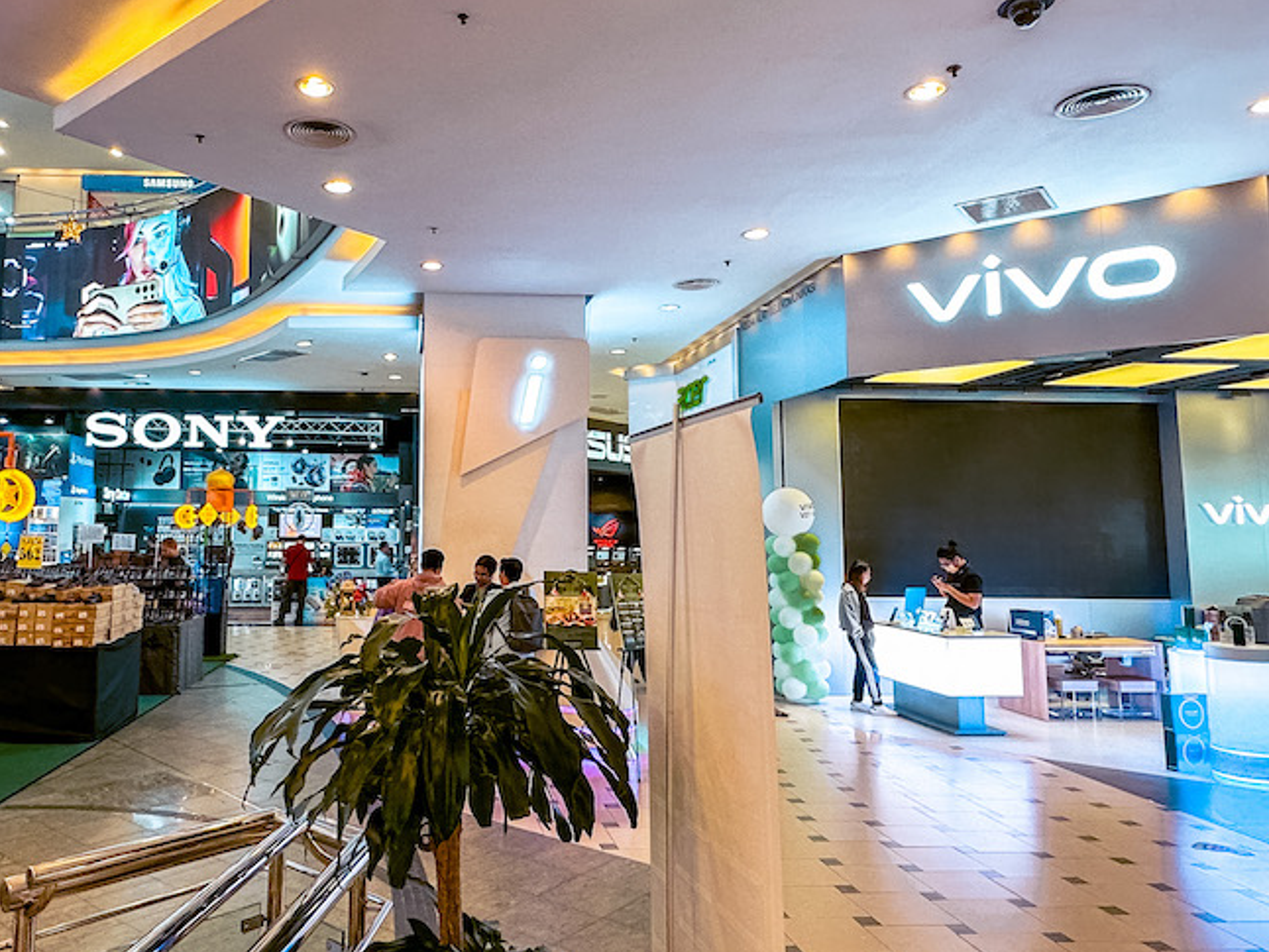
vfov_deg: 53.0
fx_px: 953
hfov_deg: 66.0
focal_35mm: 26
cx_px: 452
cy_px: 436
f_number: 2.2
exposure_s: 1/100
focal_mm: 2.22
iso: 125
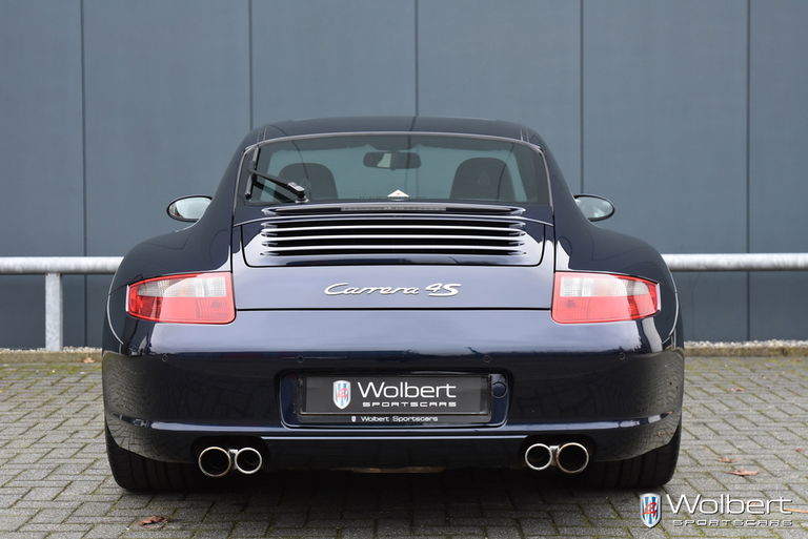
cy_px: 270
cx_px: 404
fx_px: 1482
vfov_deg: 20.6
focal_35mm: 66
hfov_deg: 30.5
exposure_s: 1/125
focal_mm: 44
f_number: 5.6
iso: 800
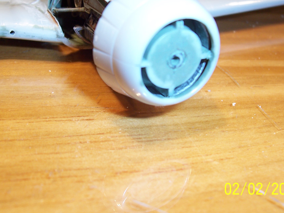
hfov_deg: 42.1
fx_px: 369
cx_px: 135
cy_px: 83
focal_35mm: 45
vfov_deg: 32.1
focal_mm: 5.6
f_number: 2.7
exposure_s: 1/60
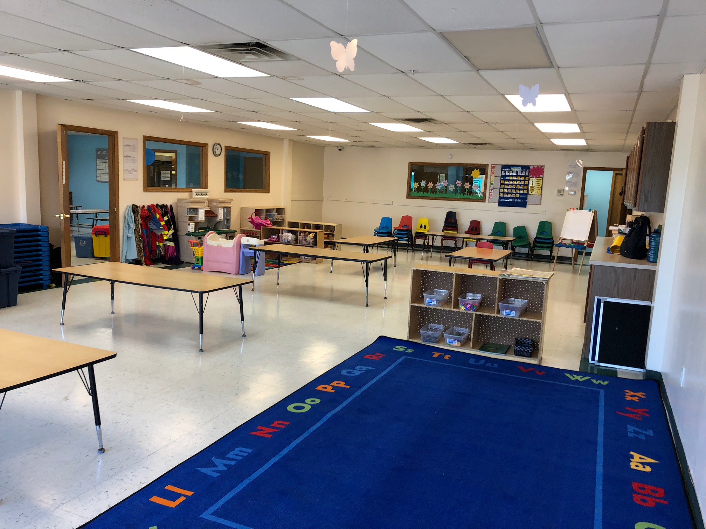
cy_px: 264
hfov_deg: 63.4
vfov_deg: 49.7
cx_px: 353
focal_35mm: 28
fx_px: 571
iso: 64
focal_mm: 3.99
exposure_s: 1/120
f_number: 1.8
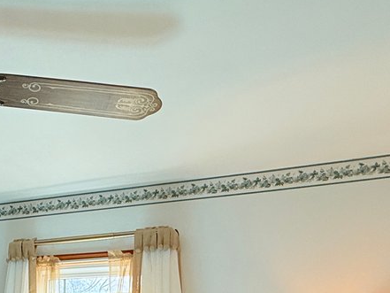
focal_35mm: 48
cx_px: 41
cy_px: 406
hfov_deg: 37.2
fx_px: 541
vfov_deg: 25.1
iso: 64
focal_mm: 2.22
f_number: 2.2
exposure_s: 1/143
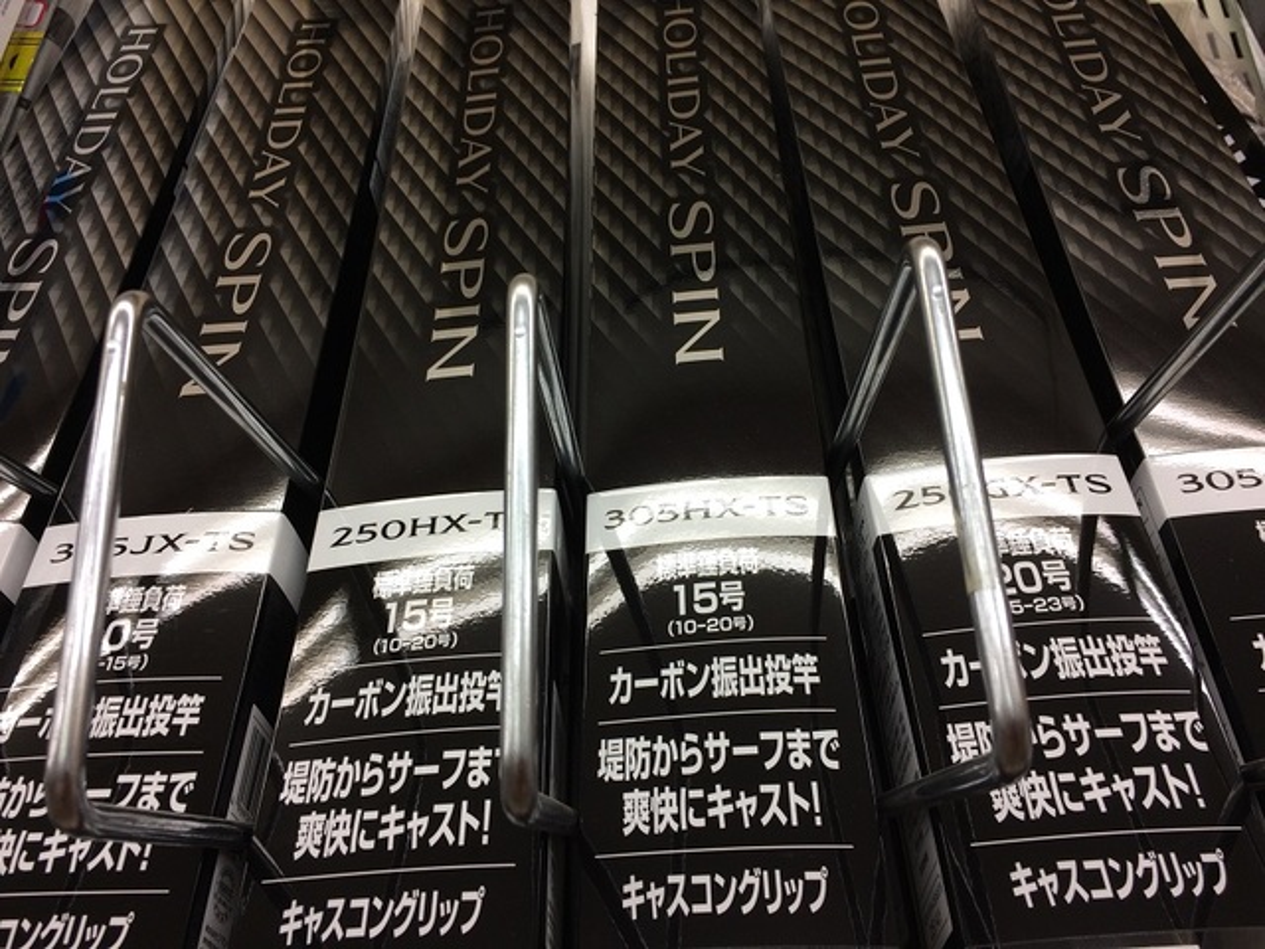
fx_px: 1060
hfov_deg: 61.7
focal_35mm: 29
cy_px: 474
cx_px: 632
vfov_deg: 48.2
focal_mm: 4.15
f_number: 2.2
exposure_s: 1/50
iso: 40
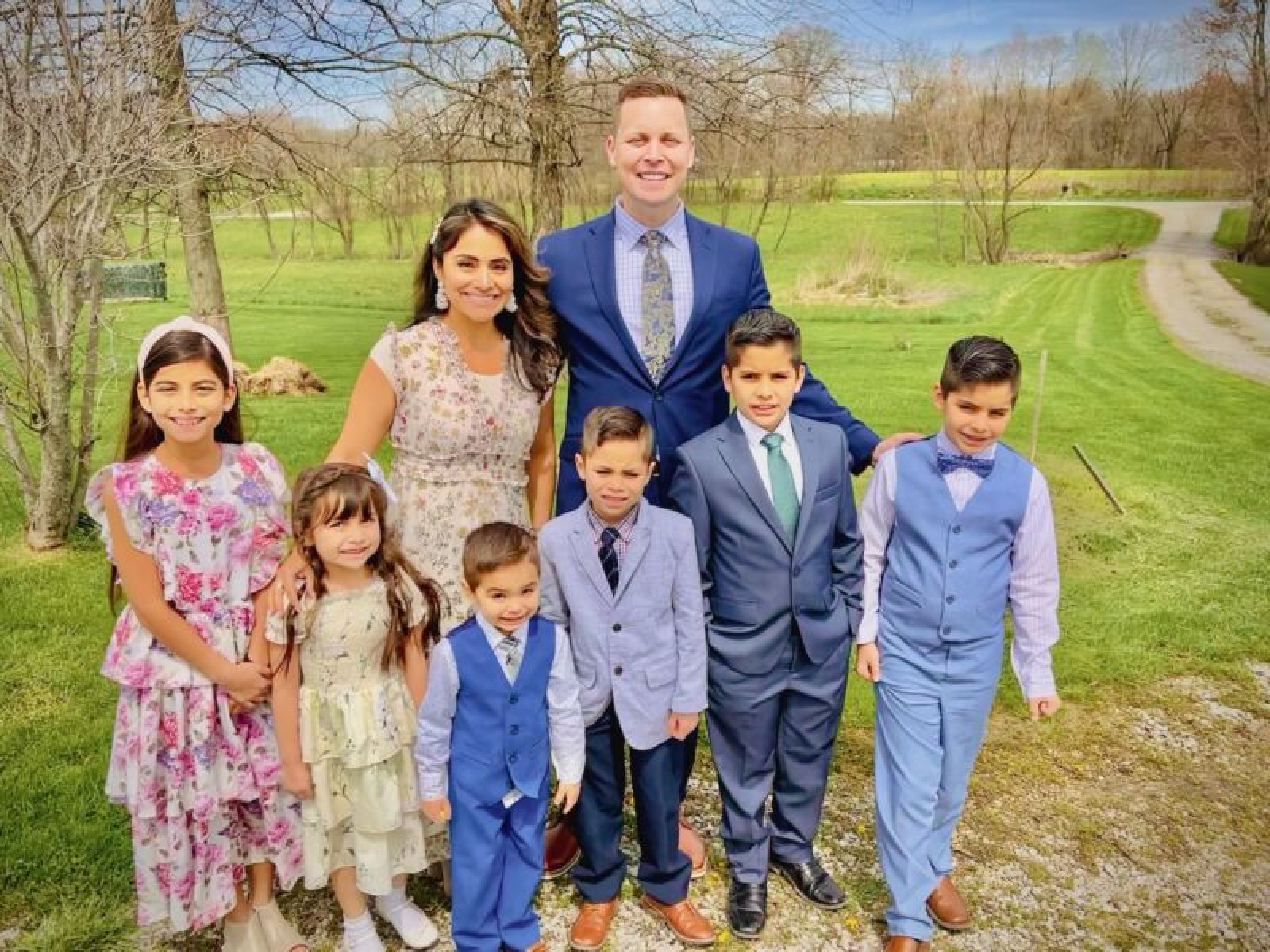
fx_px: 954
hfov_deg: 67.3
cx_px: 635
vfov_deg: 53.1
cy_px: 476
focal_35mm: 26
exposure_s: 1/3400
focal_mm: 5.7
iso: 50
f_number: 1.5
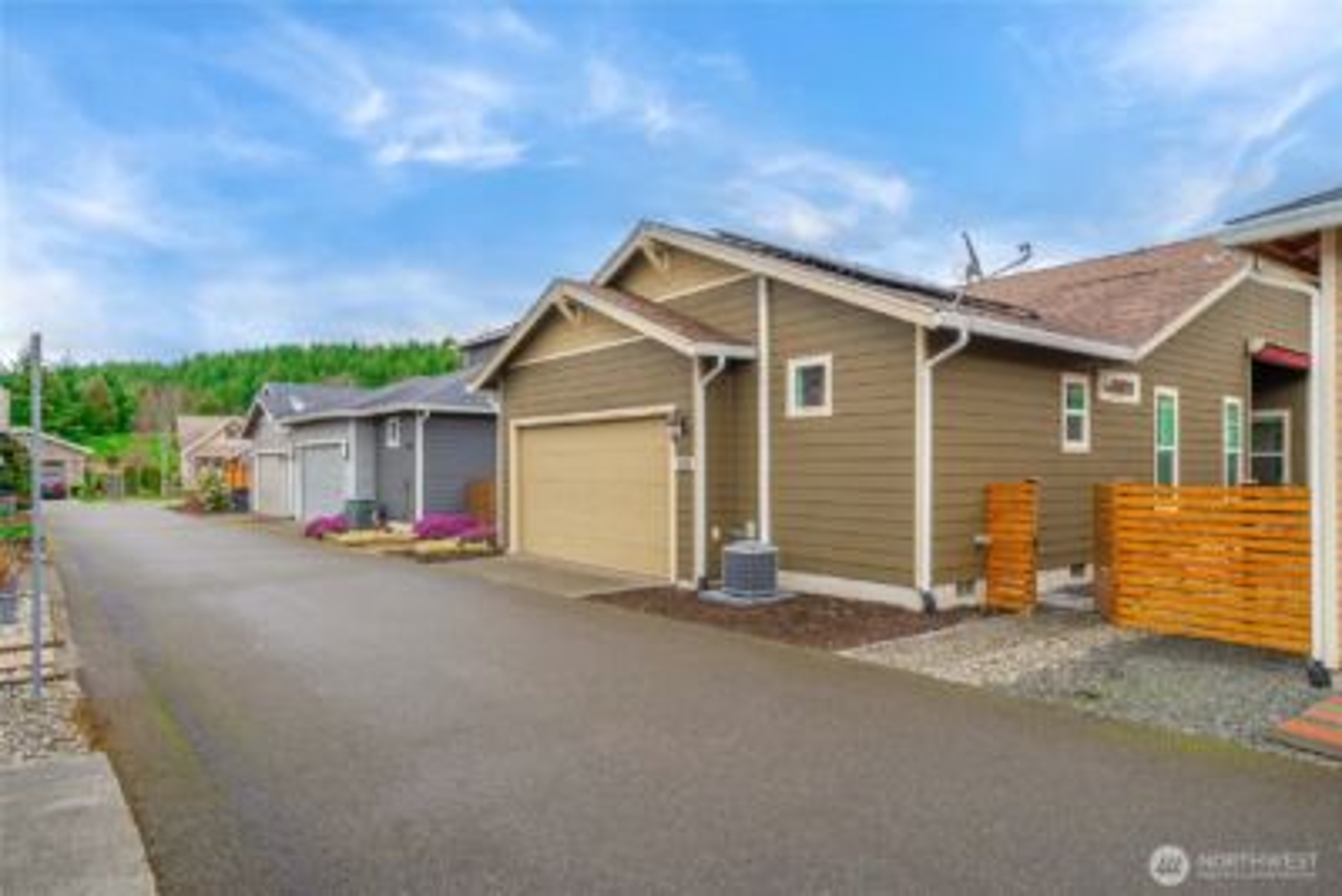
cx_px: 671
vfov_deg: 62.0
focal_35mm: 20
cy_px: 448
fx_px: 746
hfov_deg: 84.0
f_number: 7.1
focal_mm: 20
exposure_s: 1/40
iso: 100
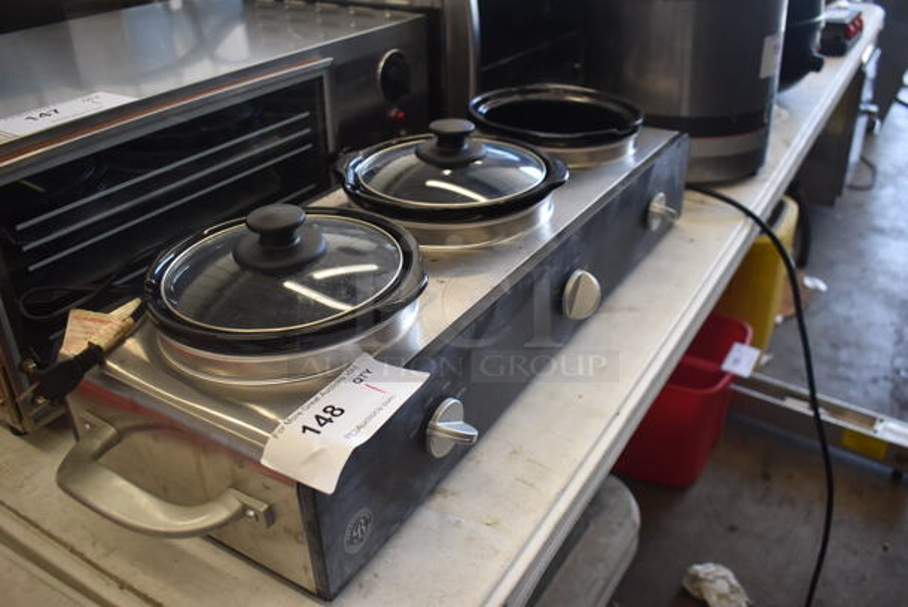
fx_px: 757
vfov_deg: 43.7
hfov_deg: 61.9
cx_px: 454
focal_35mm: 30
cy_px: 304
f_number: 3.8
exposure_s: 1/250
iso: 720
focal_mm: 20
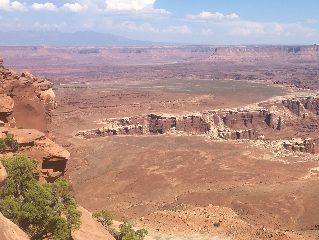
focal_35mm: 51
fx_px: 470
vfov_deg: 28.6
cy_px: 119
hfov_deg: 36.4
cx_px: 250
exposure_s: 1/2079
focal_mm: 4.15
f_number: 2.2
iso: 25
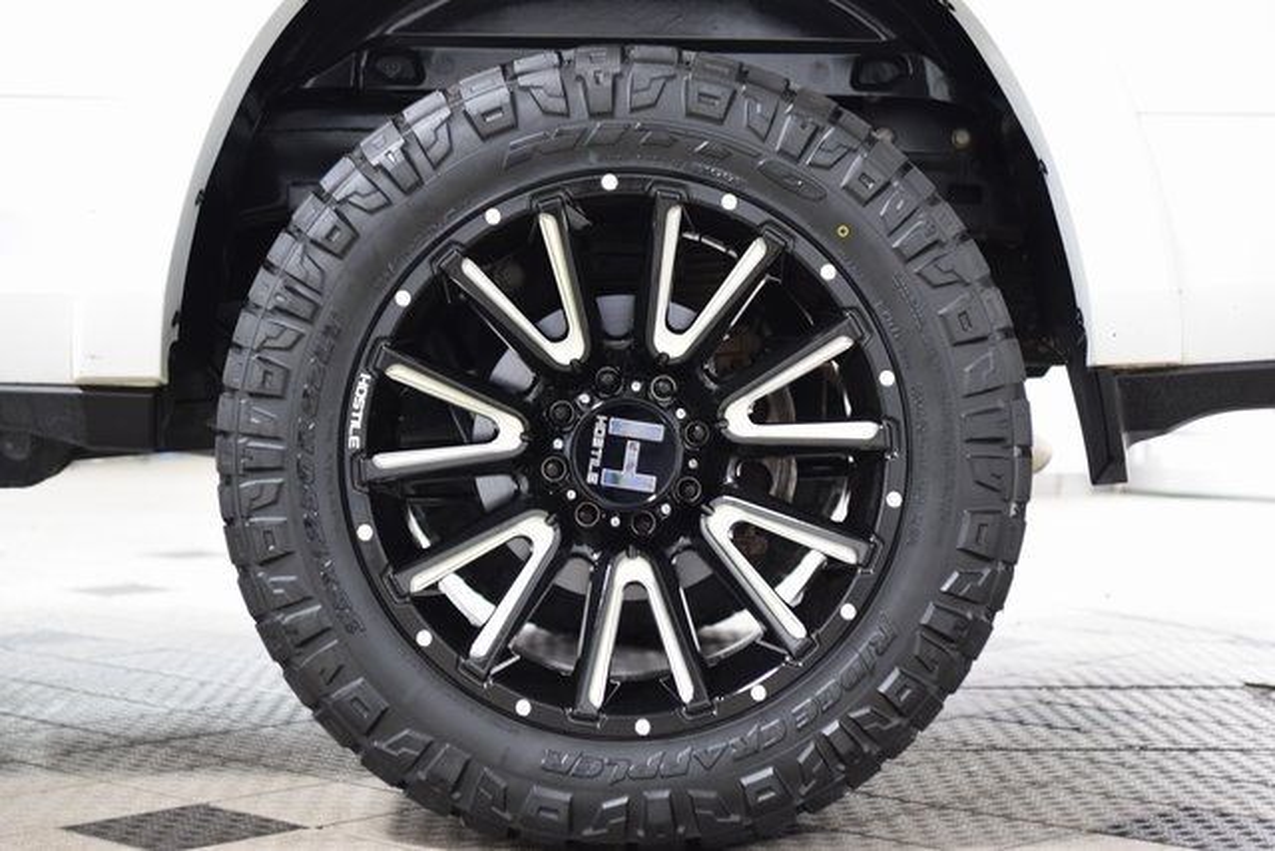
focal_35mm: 69
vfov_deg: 19.7
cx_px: 638
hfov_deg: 29.2
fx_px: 2444
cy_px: 426
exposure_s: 1/50
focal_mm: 46
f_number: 2.8
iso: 1600
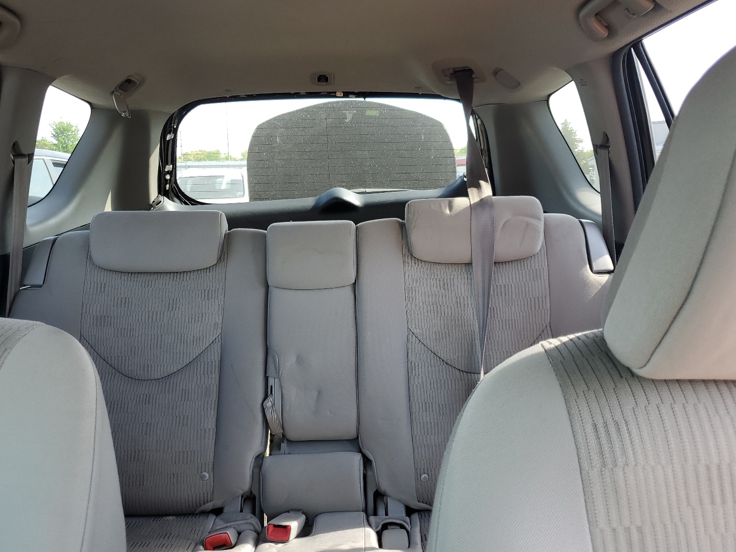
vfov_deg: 48.2
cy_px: 279
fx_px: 617
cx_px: 359
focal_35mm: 29
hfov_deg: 61.6
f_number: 1.5
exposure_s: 1/120
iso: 52
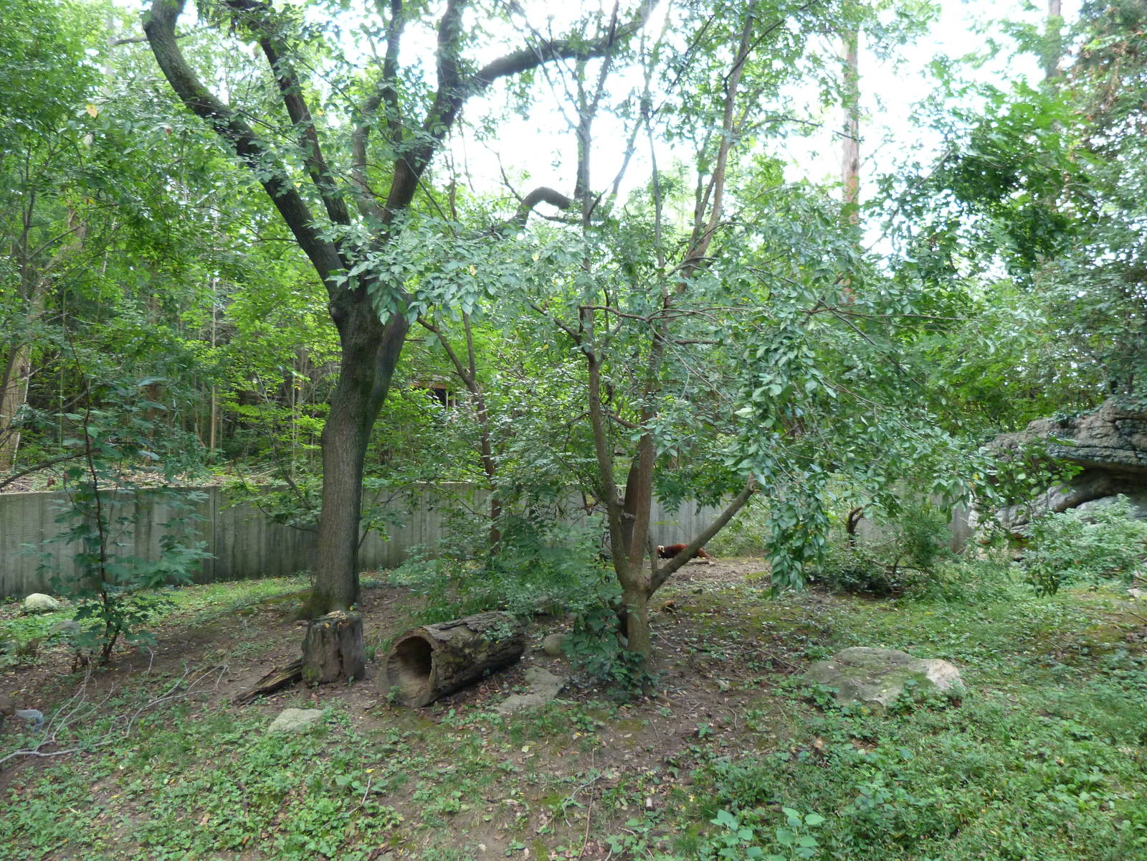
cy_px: 430
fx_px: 828
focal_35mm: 25
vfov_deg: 54.9
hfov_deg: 69.4
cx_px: 574
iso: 250
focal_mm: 4.5
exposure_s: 1/60
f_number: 2.8
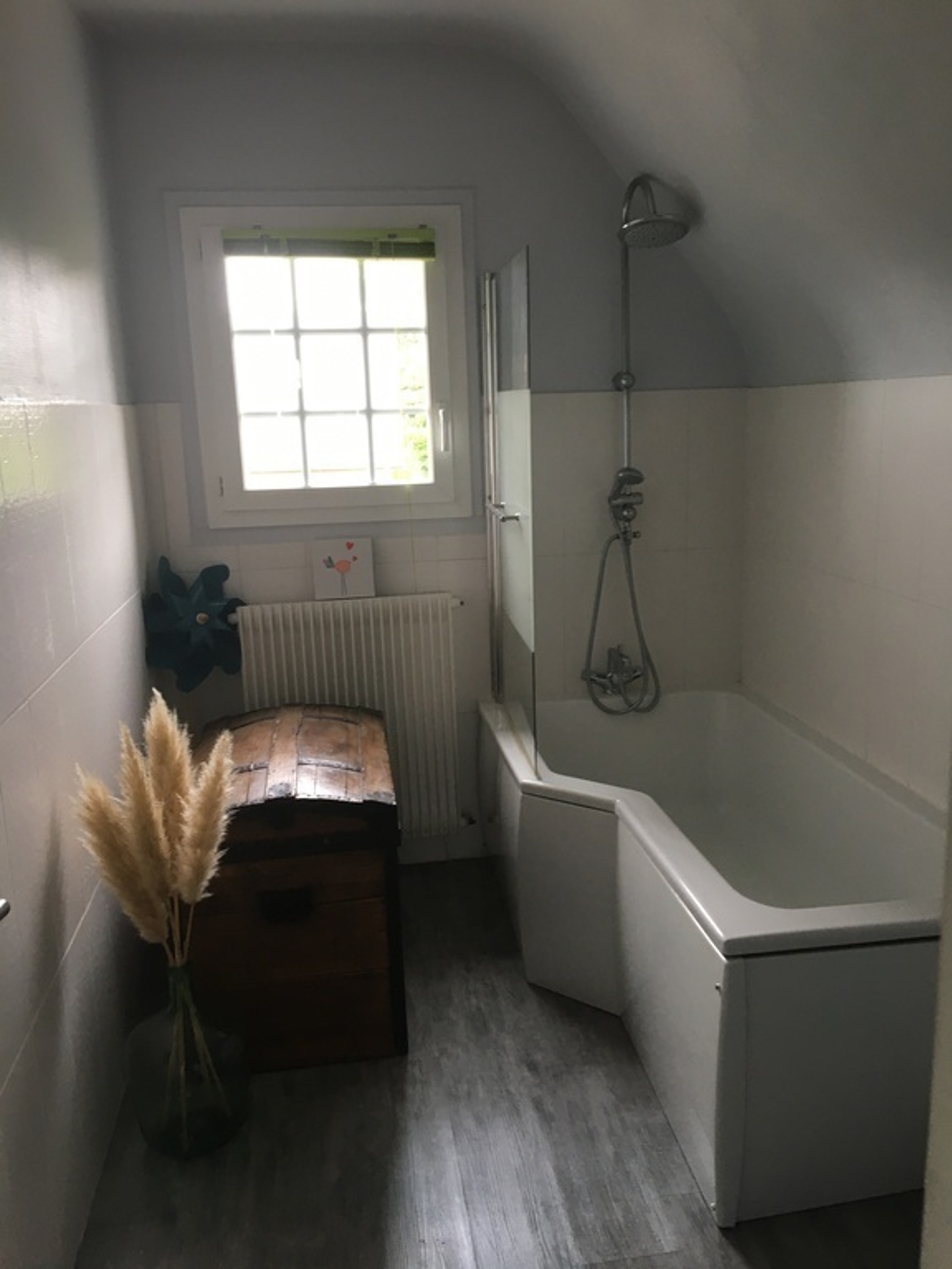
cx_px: 476
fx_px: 1063
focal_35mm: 29
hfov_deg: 48.2
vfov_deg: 61.7
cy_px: 634
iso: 80
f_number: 2.2
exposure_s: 1/33
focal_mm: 4.15
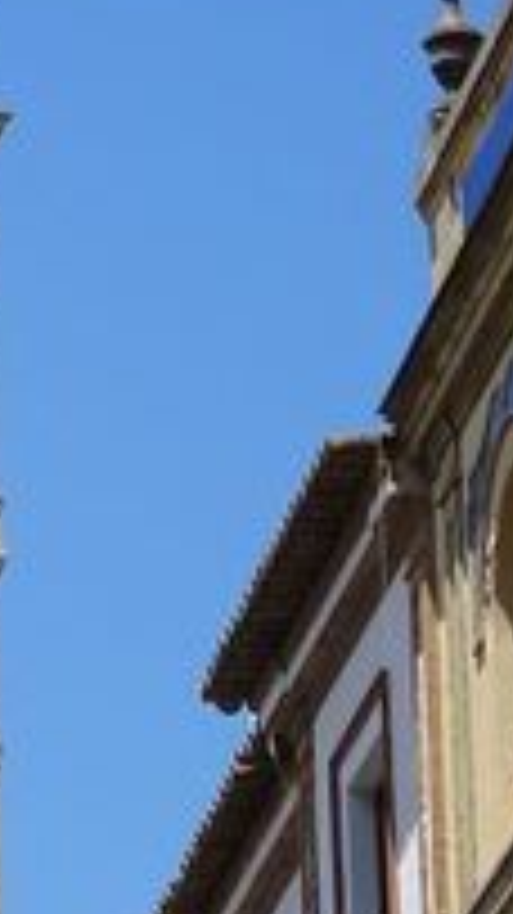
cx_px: -594
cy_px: 81
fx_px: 7603
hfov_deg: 3.8
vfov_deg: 6.9
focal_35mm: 314
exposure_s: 1/640
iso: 80
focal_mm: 12.42
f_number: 5
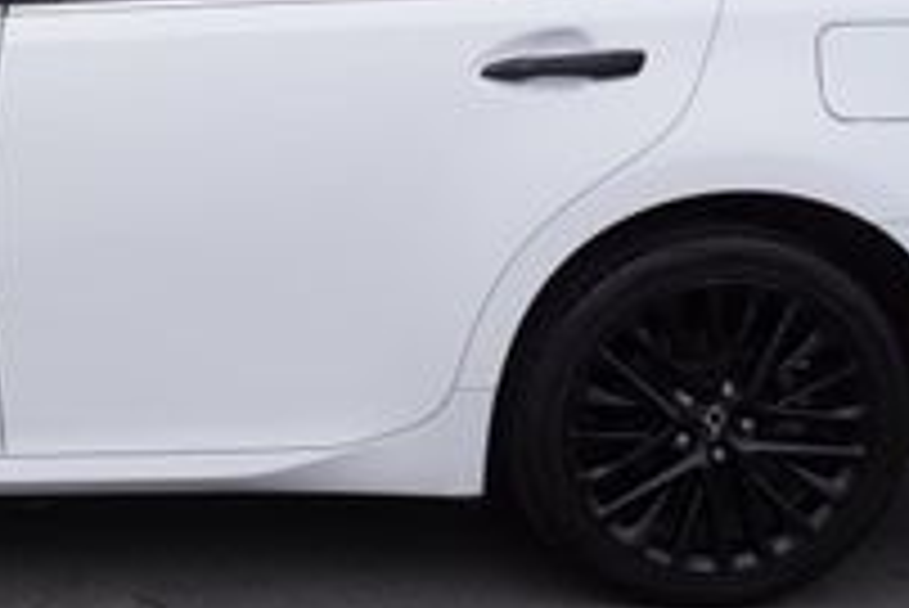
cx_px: -50
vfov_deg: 18.0
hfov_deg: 25.0
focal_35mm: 76
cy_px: 248
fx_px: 1920
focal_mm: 16
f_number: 9
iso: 100
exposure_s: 1/125
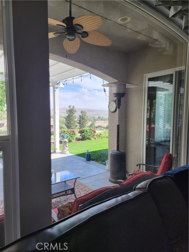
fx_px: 175
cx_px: 94
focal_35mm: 24
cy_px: 126
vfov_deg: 71.6
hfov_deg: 56.8
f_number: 1.8
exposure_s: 1/120
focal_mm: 6.7
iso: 40
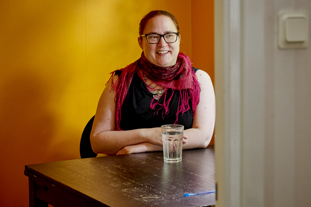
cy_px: 88
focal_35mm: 109
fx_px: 941
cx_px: 226
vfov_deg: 12.6
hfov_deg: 18.7
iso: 1600
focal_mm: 67
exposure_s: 1/100
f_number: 4
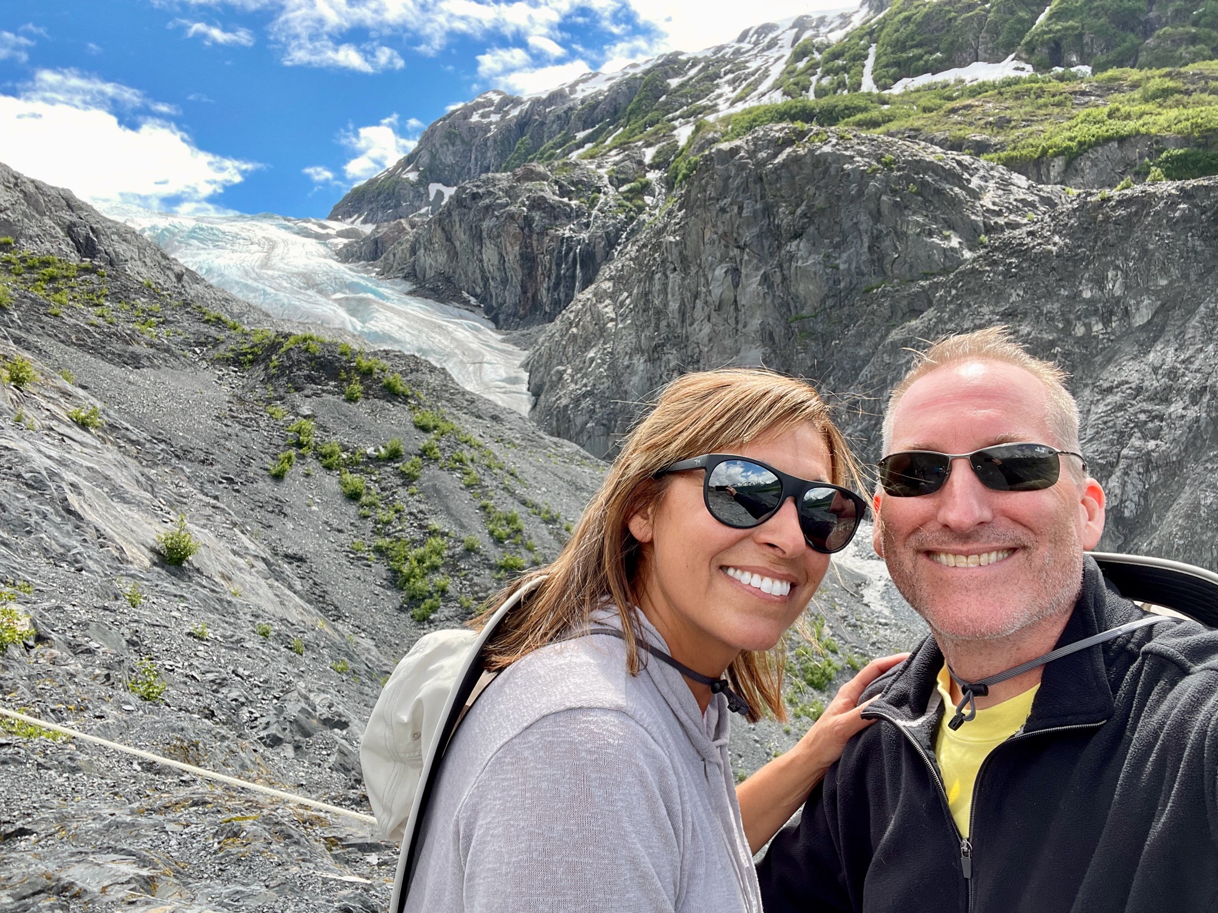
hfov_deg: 73.9
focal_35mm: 23
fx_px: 809
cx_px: 609
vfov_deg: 58.9
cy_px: 456
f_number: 2.2
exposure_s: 1/363
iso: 25
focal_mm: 2.71
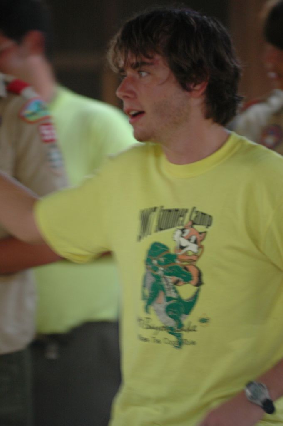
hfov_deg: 4.6
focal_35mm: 300
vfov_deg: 6.9
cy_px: 213
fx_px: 3547
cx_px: 142
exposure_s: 1/30
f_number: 2.8
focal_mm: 200
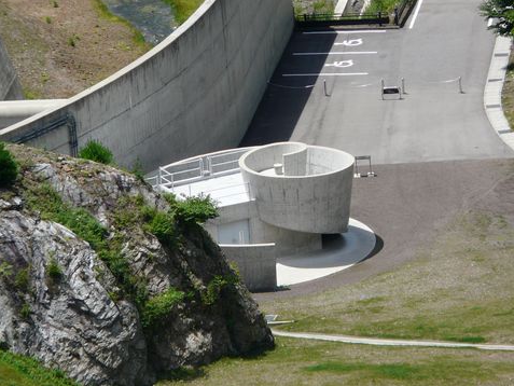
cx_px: 256
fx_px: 9595
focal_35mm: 646
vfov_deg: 2.3
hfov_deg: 3.1
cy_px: 193
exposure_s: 1/500
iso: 100
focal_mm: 82.8
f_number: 5.6
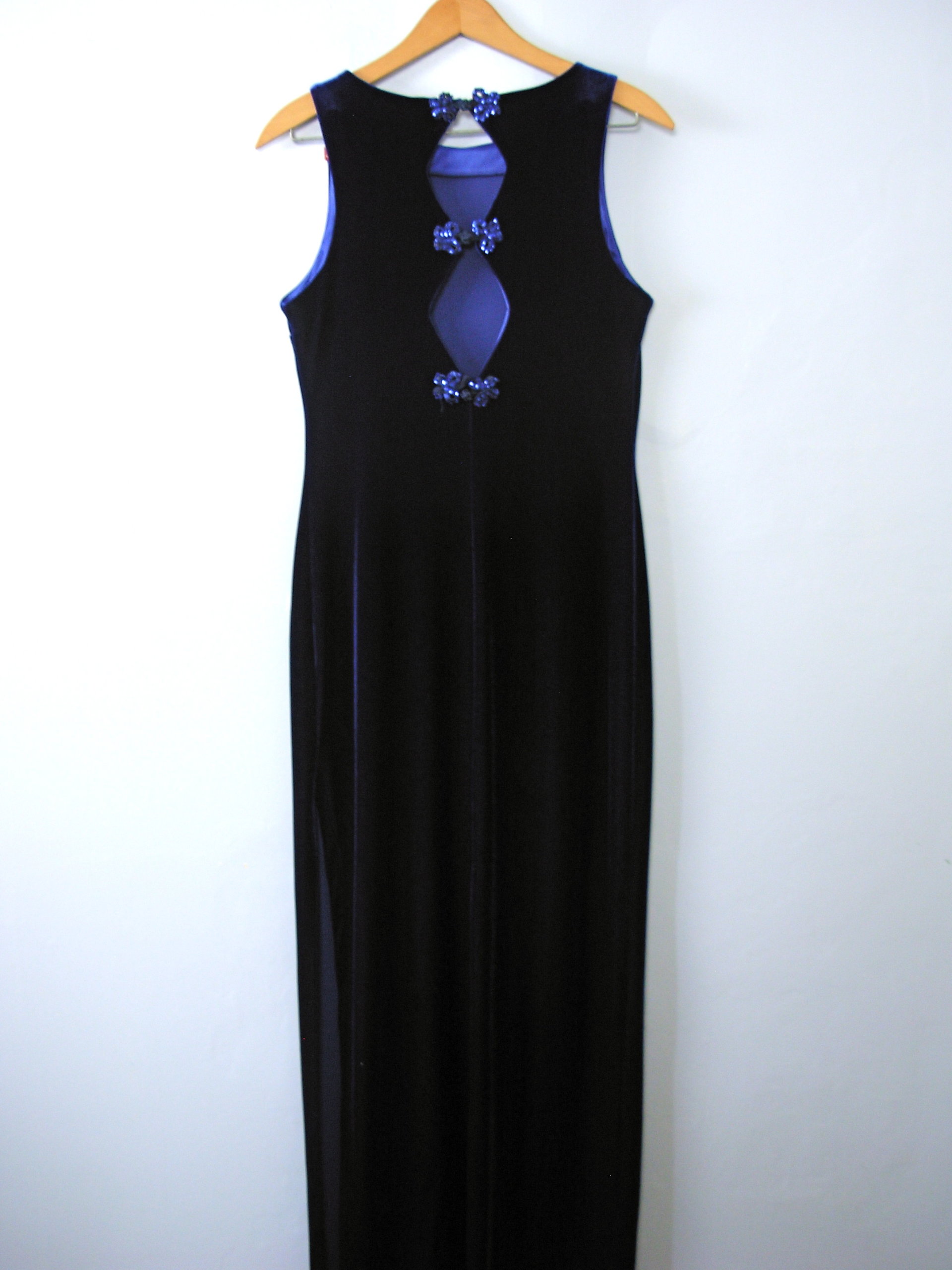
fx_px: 1393
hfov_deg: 37.7
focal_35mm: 38
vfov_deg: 49.0
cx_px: 476
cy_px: 635
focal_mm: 6.3
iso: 50
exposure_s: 1/15.1
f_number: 2.9
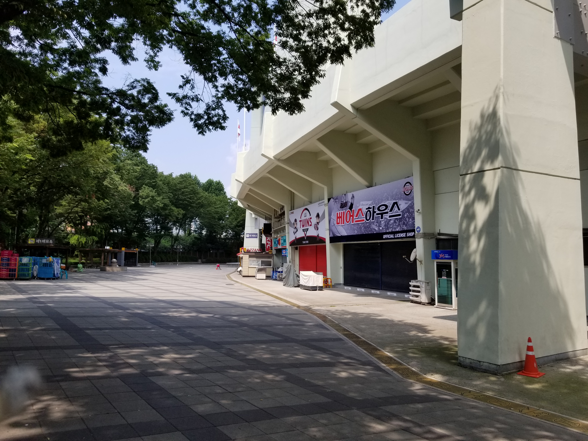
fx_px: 442
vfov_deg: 53.1
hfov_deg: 67.3
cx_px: 294
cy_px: 220
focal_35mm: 26
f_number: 1.7
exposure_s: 1/1712
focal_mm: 4.25
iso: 50
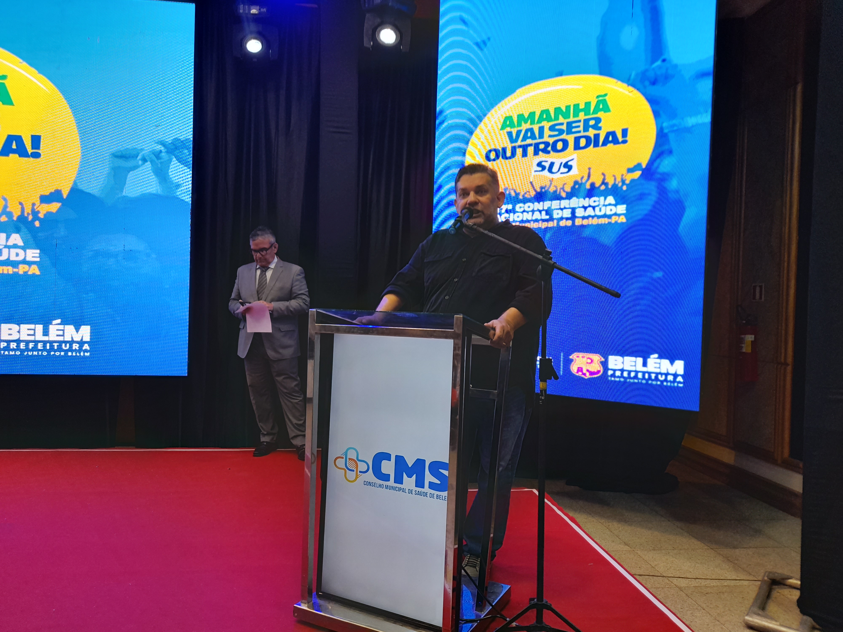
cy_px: 316
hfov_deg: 69.4
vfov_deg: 54.9
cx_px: 422
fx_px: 609
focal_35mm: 25
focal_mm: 4.6
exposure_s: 1/60
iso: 50
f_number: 2
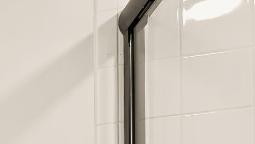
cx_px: -305
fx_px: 615
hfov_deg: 15.9
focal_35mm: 91
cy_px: 372
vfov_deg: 10.8
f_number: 7.1
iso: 320
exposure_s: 1/1.67
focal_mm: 17
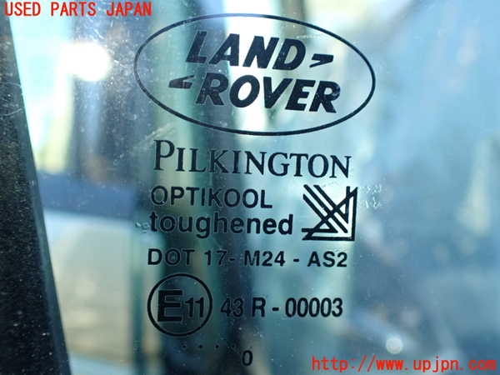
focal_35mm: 30
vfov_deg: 46.8
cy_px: 188
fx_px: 433
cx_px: 250
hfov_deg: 60.0
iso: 200
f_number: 2.3
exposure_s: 1/125
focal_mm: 5.4
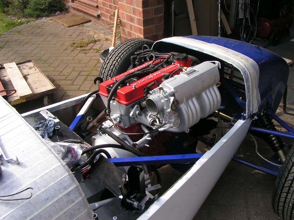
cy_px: 110
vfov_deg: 37.7
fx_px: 323
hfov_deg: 49.0
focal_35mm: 38
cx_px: 147
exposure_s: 1/125
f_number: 5.6
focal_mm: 5.8
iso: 50
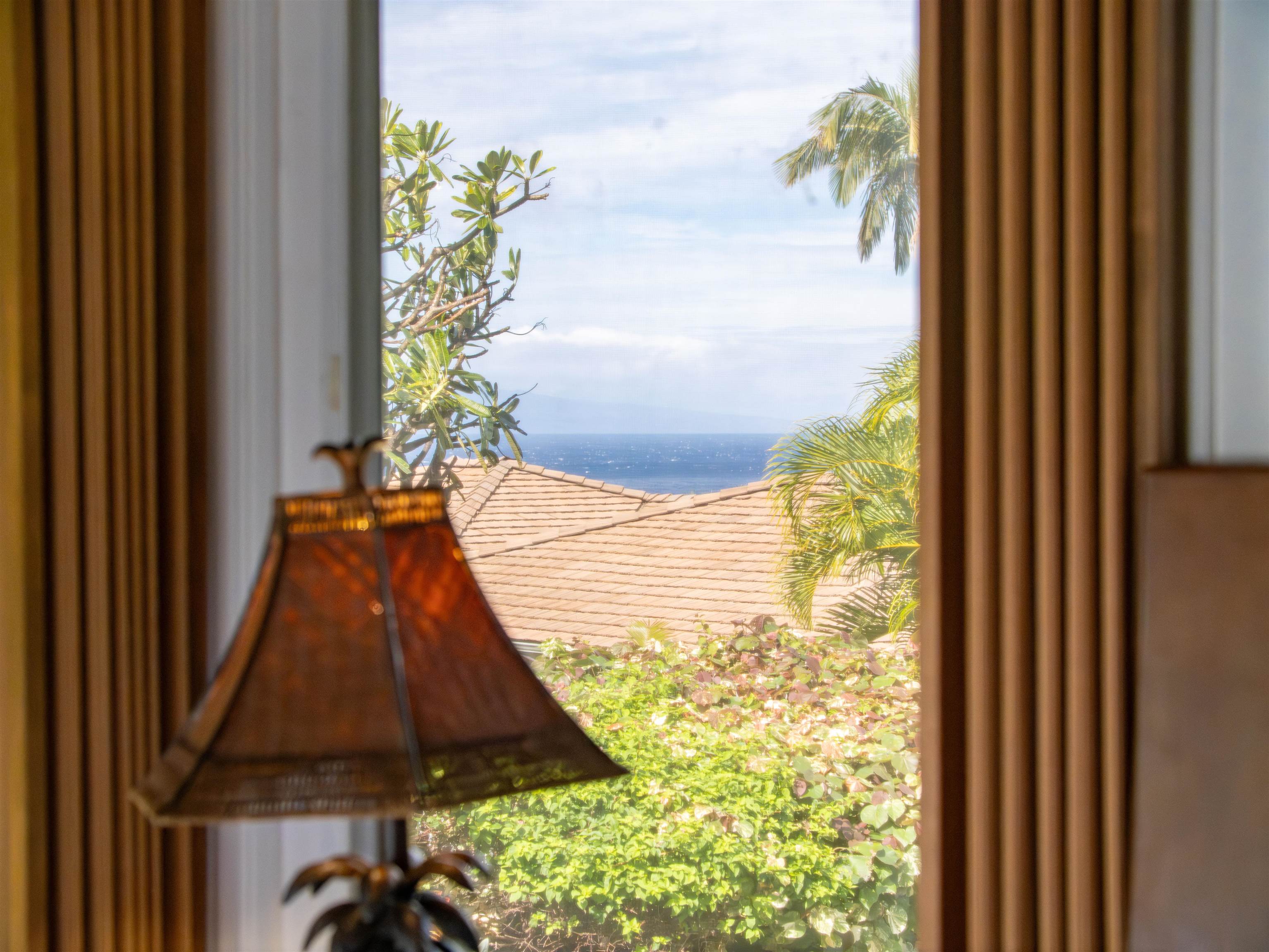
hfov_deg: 20.4
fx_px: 3521
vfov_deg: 15.4
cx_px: 634
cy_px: 476
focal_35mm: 96
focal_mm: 48
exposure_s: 1/250
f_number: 5.6
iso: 2000
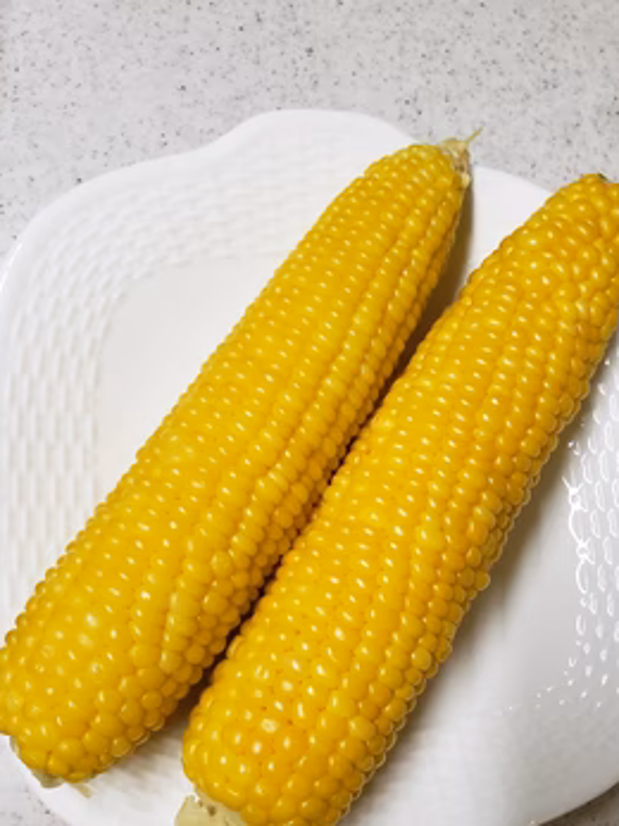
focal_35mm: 30
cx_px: 326
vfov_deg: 59.8
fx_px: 716
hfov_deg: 46.8
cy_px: 469
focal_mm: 4.3
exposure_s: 1/60
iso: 400
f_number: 2.4
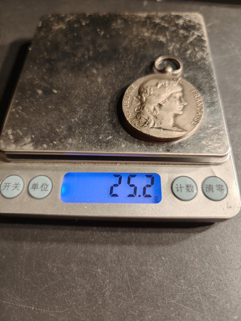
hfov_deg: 58.9
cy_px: 160
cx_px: 120
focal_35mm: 23
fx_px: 214
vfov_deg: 73.9
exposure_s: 1/193
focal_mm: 6.06
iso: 250
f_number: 1.6
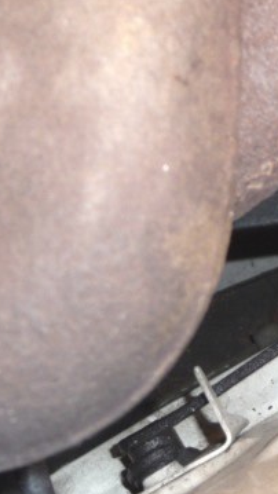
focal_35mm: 97
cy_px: 278
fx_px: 1271
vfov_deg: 22.0
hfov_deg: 11.9
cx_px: 428
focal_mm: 5
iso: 100
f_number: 3.4
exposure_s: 1/30
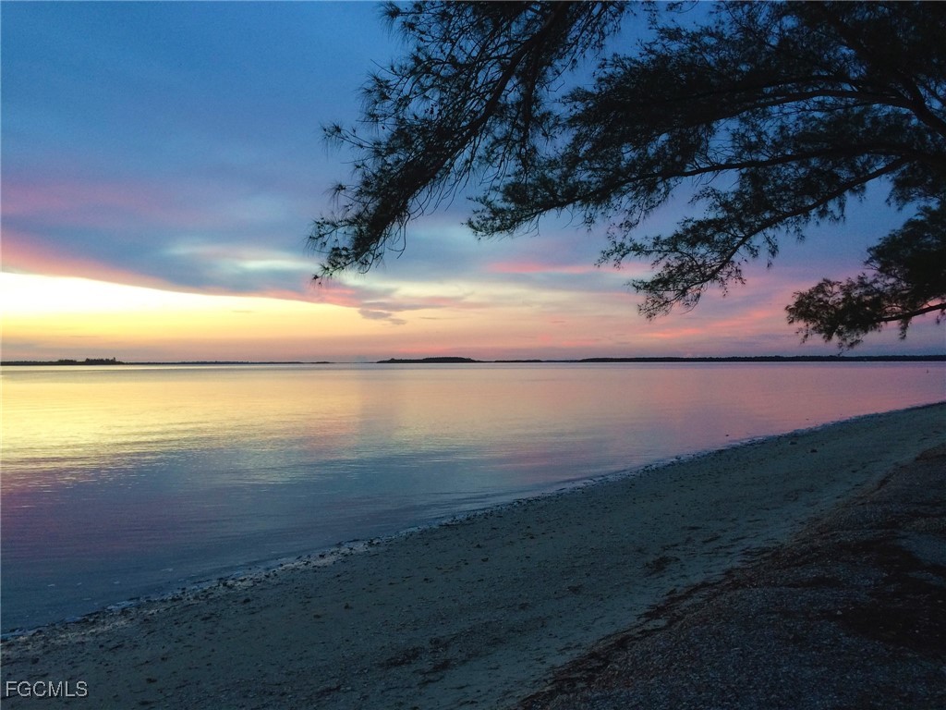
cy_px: 355
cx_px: 473
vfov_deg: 48.2
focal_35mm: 29
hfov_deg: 61.7
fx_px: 793
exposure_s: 1/30
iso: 100
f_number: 2.2
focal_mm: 4.15
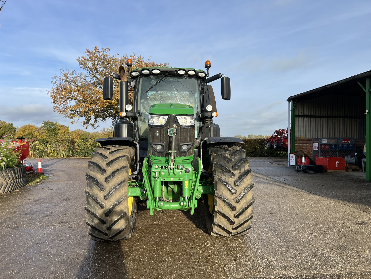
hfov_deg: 67.3
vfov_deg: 53.1
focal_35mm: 26
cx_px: 186
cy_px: 140
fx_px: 279
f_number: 1.5
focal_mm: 5.7
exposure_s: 1/2353
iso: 50
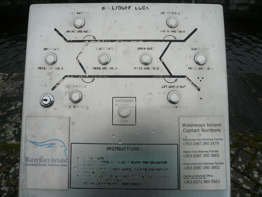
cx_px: 131
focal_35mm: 28
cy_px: 98
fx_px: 212
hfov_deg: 63.4
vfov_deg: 49.7
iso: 100
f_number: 2.8
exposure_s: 1/250
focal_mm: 4.6
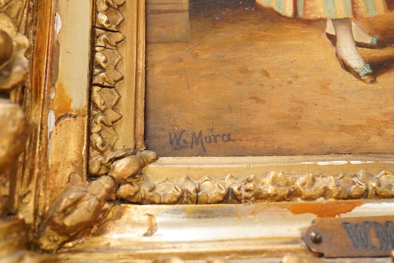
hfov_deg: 43.6
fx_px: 492
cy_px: 132
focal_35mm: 45
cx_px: 197
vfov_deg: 29.9
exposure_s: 1/100
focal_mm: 30
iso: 2500
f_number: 6.3
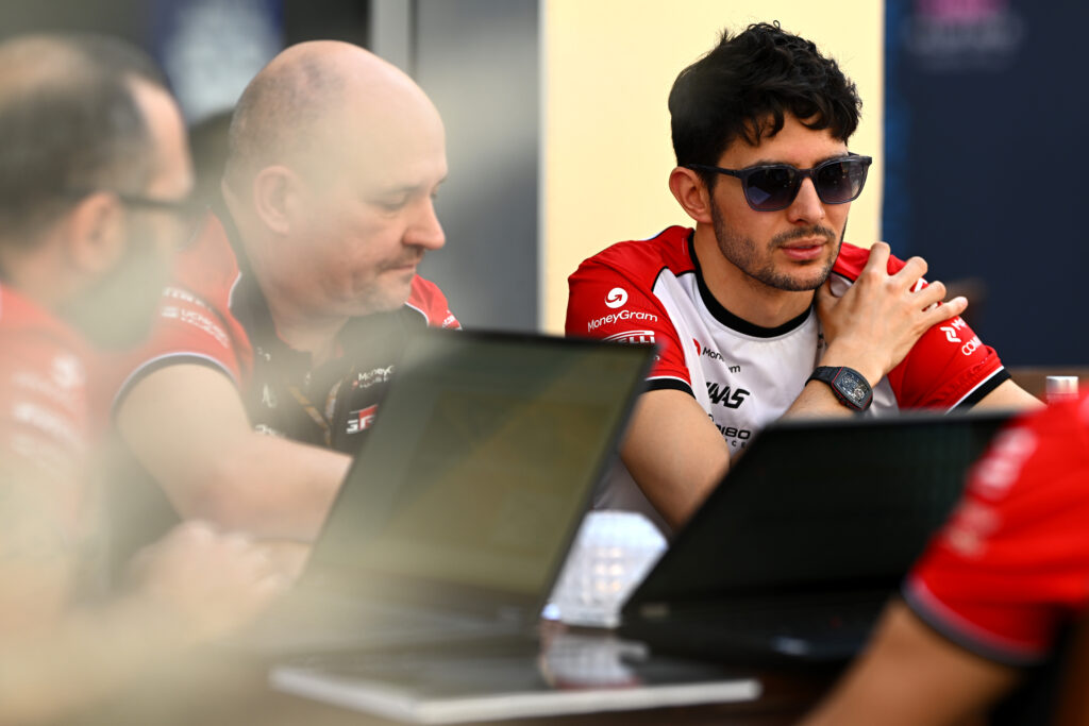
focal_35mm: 135
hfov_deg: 15.2
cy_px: 363
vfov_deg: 10.2
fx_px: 4084
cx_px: 544
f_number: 2.2
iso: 200
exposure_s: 1/2500
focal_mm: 135
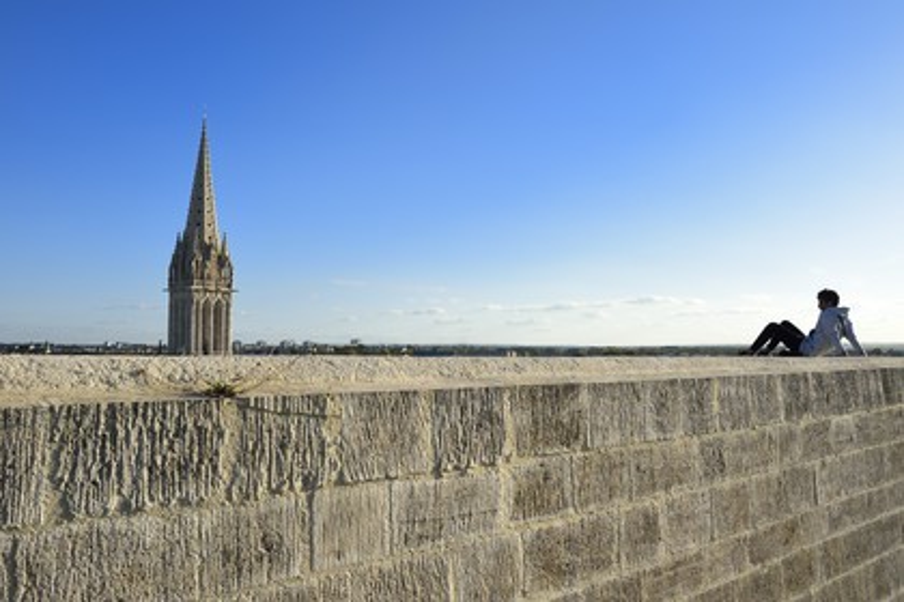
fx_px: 728
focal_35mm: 29
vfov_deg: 45.0
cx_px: 452
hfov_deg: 63.7
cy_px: 301
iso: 200
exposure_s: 1/200
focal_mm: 29
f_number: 13
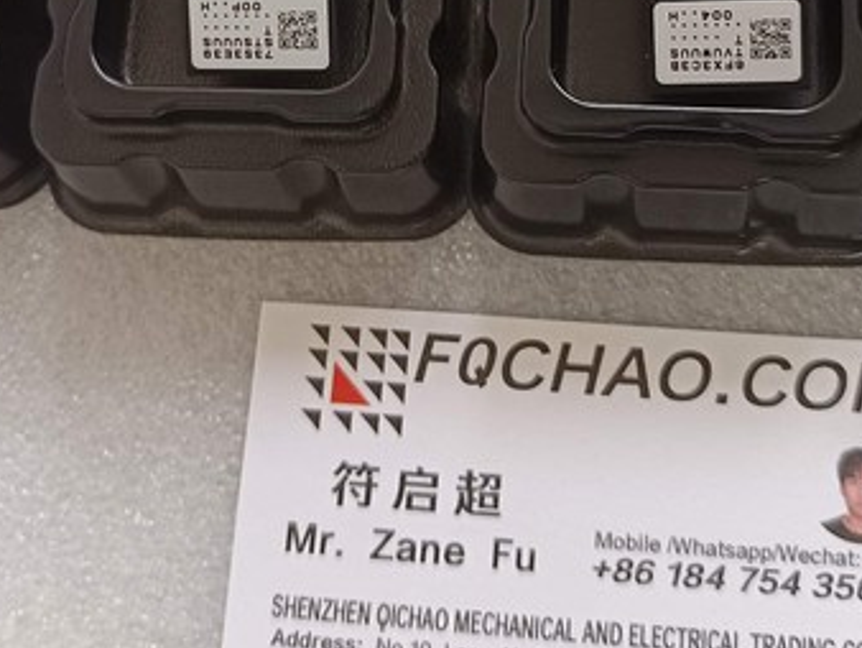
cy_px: -59
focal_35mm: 71
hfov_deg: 27.4
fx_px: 1769
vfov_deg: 19.9
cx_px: 462
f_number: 1.7
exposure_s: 1/50
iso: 498
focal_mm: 5.31
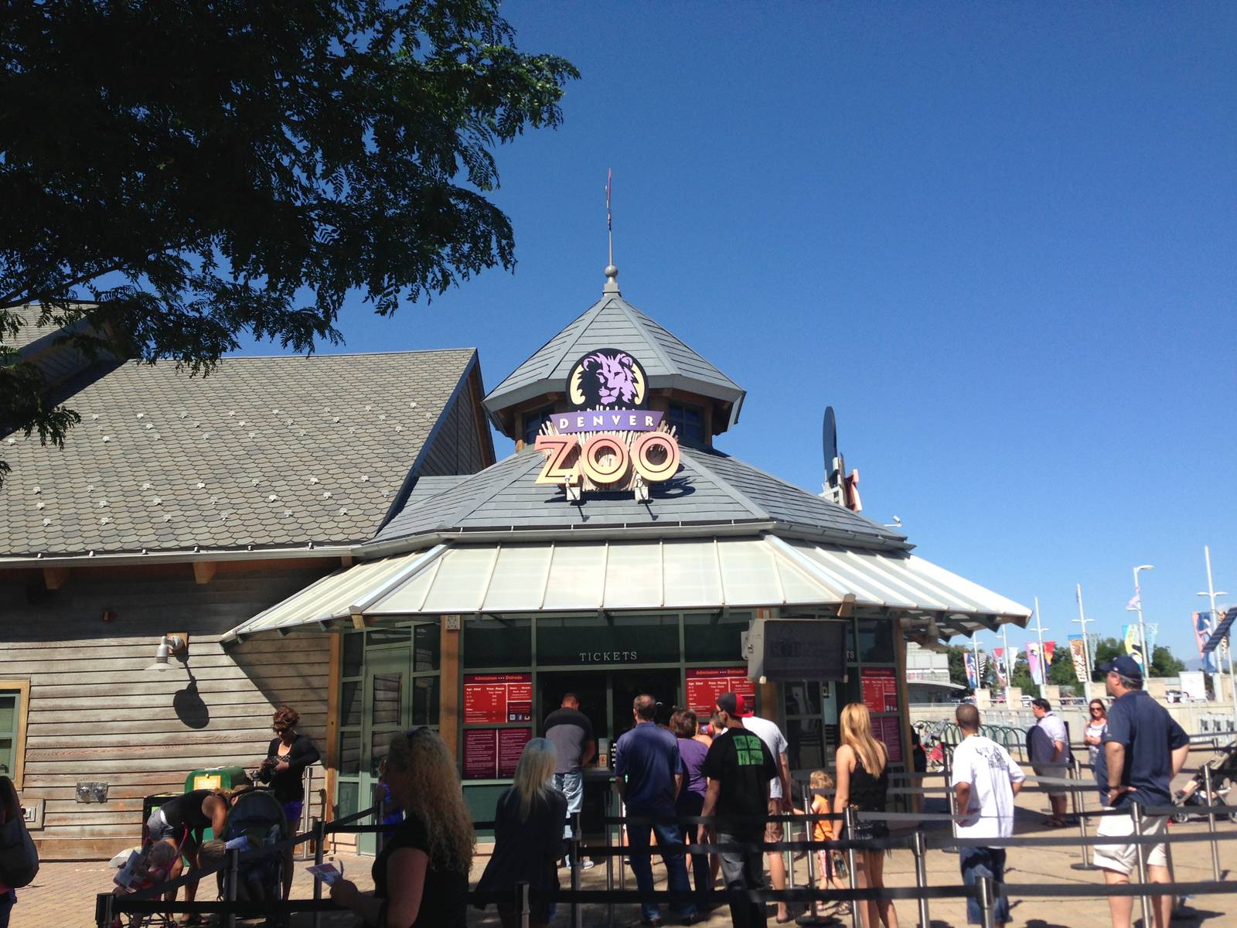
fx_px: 1179
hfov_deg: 55.4
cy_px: 464
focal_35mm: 33
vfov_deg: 42.9
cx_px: 618
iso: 50
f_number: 2.4
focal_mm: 4.13
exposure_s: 1/1355
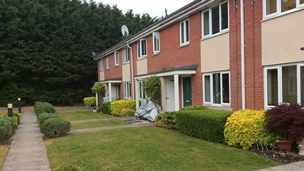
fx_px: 282
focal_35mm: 35
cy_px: 98
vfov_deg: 33.7
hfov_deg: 56.6
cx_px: 152
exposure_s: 1/525
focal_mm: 3.3
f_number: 2.4
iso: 32
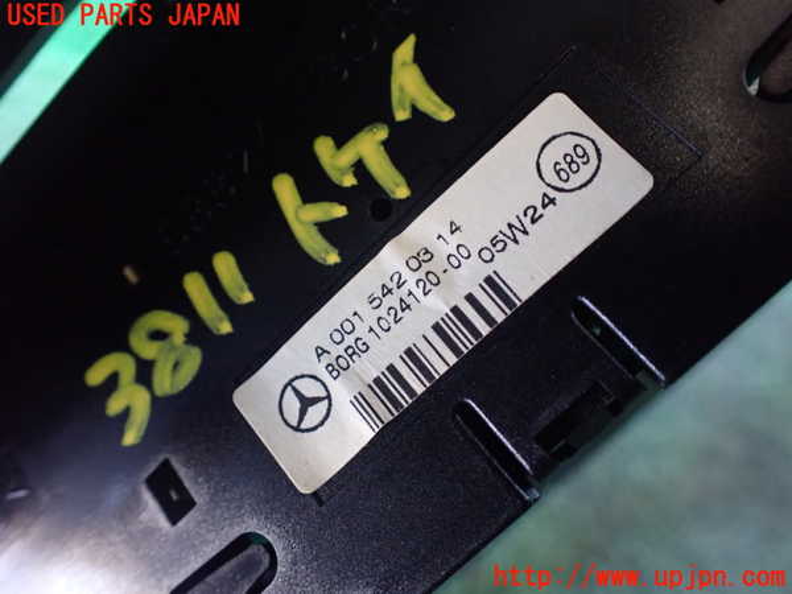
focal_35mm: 30
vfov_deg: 46.8
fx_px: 686
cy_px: 297
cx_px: 396
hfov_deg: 60.0
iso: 1250
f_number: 2.3
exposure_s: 1/30
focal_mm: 5.4
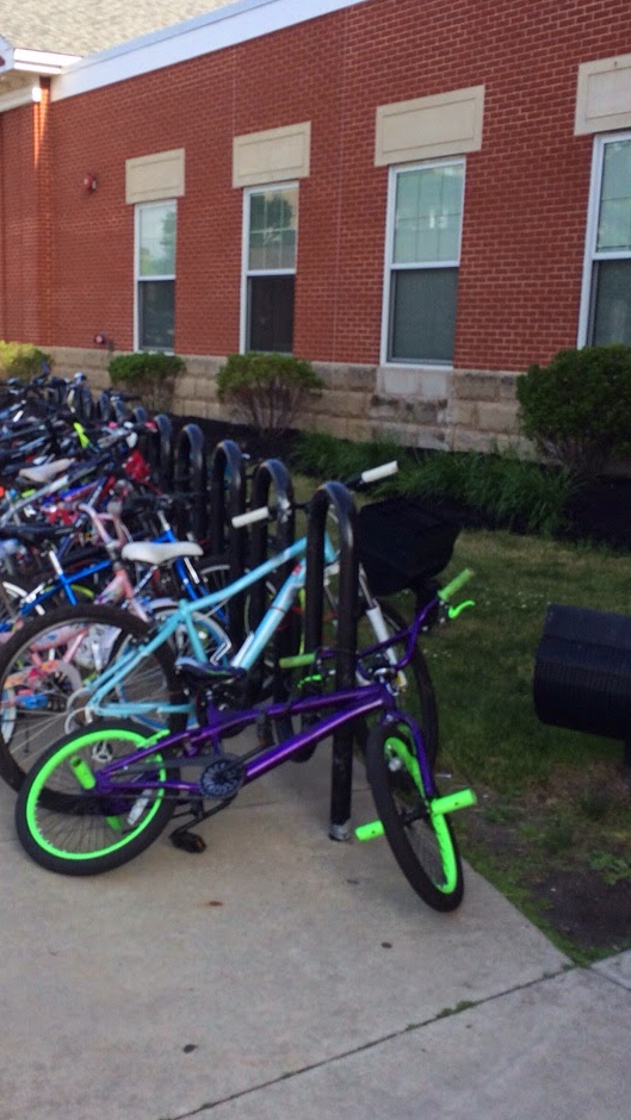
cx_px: 196
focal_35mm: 43
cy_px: 558
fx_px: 1279
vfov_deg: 47.4
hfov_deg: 27.5
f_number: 2.2
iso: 32
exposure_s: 1/622
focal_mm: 4.15
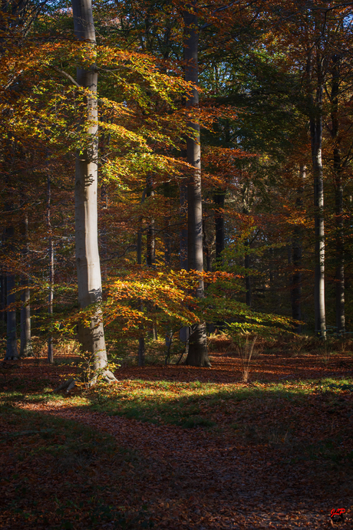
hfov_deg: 15.2
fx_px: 1325
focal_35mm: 90
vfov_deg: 22.6
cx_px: 176
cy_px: 265
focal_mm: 90
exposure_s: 1/200
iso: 320
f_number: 9
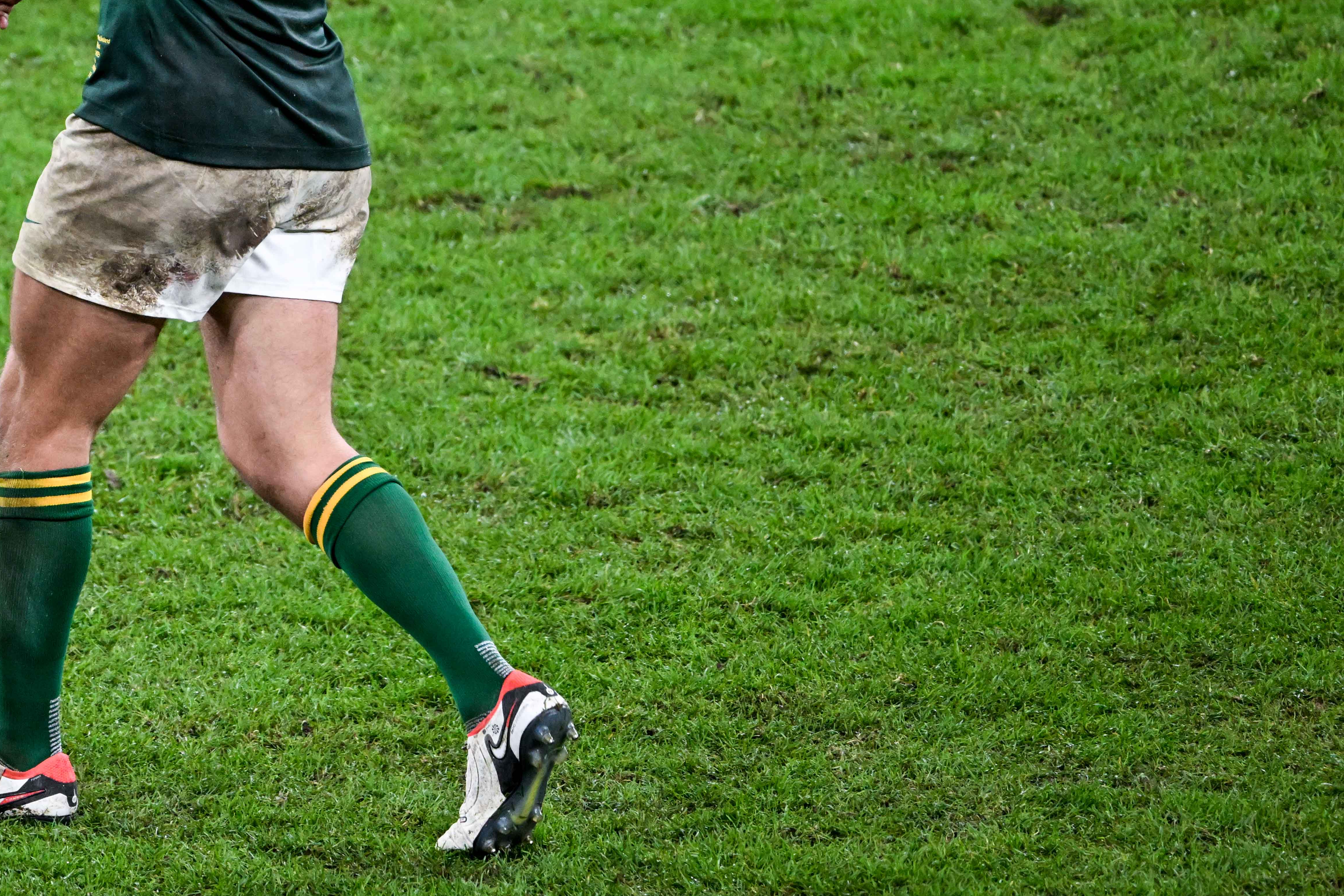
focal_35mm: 1492
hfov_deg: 1.4
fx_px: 55699
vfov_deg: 0.9
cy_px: 166
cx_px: 211
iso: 5000
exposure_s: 1/1000
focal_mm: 840
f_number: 5.6
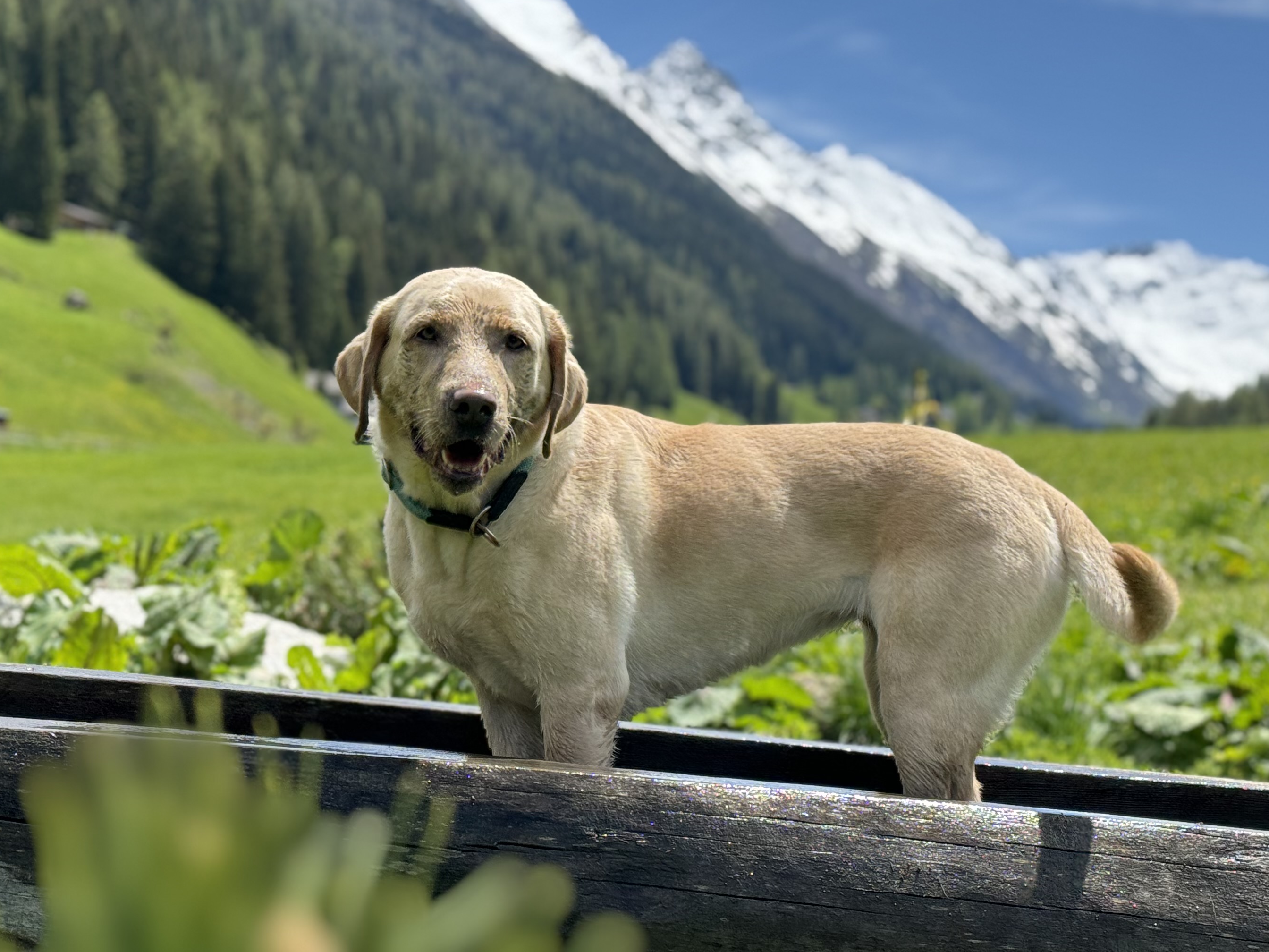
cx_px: 584
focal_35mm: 72
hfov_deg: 27.0
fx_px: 2639
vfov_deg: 20.4
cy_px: 460
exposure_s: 1/2959
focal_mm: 6.76
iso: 64
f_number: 1.78
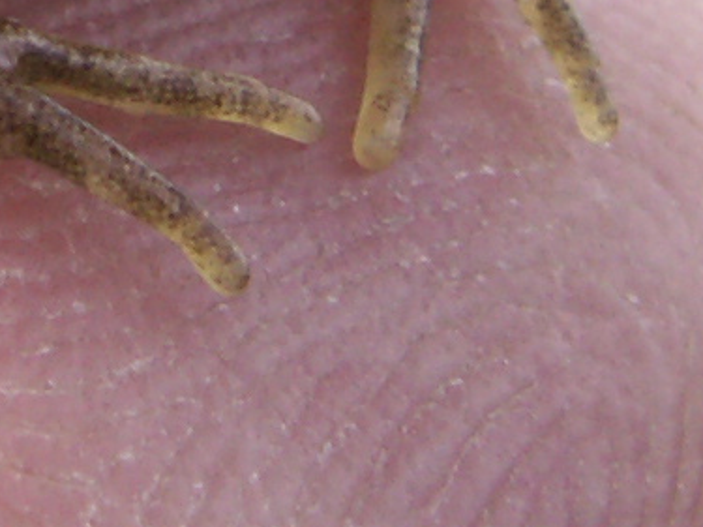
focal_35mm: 466
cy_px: -450
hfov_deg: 4.3
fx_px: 9461
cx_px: 45
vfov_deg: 3.2
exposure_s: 1/100
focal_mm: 10.28
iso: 50
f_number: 5.6
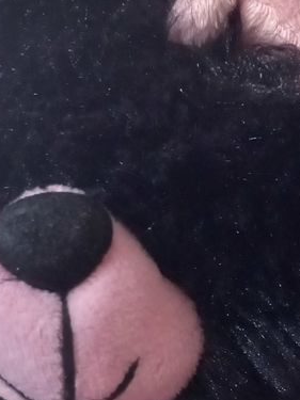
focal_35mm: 72
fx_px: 832
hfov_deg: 20.4
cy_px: 463
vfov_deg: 24.8
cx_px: 153
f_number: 1.8
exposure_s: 1/20
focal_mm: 4
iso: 500
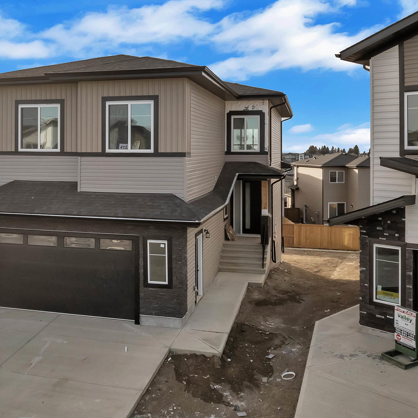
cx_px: 157
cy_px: 209
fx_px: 396
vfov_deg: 55.6
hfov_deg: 55.0
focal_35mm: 29
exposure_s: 1/2500
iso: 100
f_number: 2.4
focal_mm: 8.38
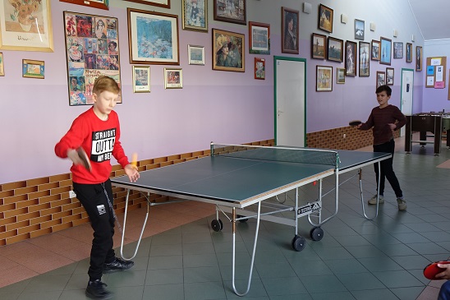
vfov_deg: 36.9
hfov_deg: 53.1
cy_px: 150
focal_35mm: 36
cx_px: 225
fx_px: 450
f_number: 3.5
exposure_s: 1/30
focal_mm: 13.1
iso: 320
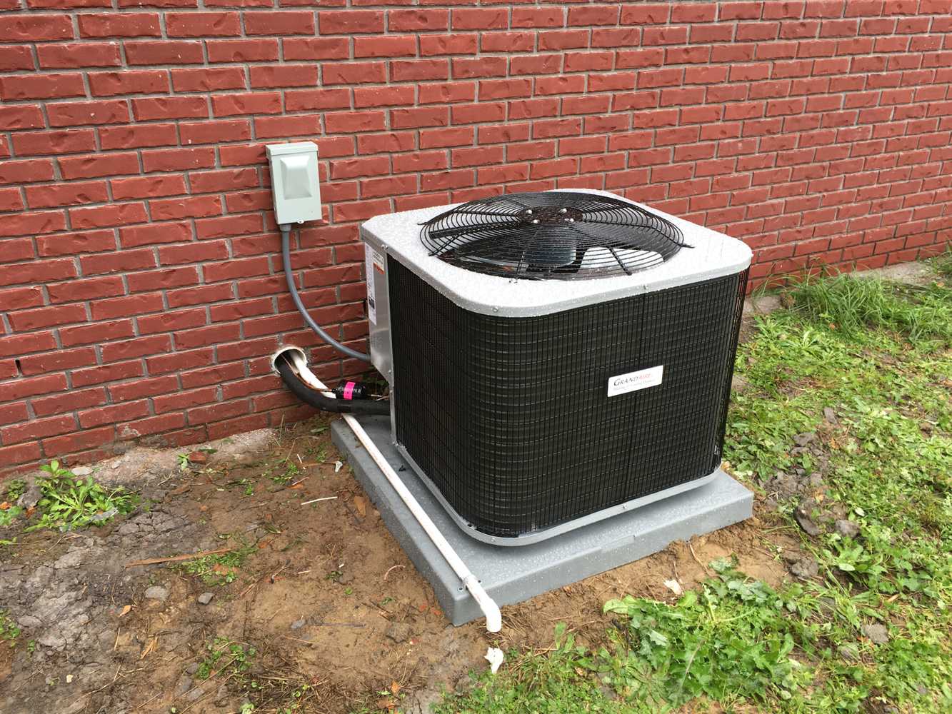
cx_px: 476
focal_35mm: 29
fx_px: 798
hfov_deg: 61.7
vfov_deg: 48.2
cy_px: 357
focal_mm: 4.15
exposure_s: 1/120
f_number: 2.2
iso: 32
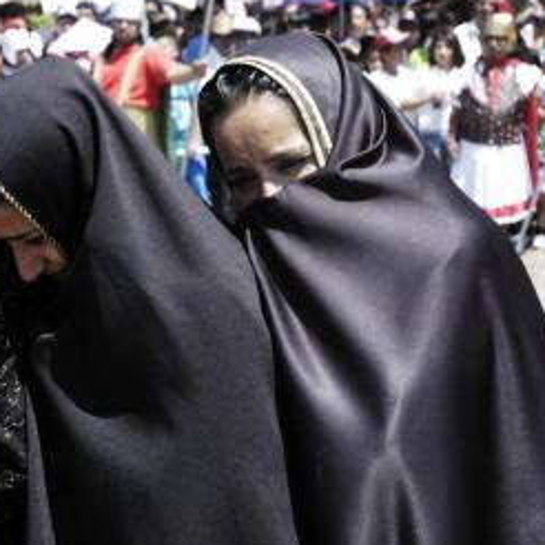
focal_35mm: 116
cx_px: 128
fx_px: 2066
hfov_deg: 15.0
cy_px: 268
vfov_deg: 15.0
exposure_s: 1/2500
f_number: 6.3
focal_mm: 56
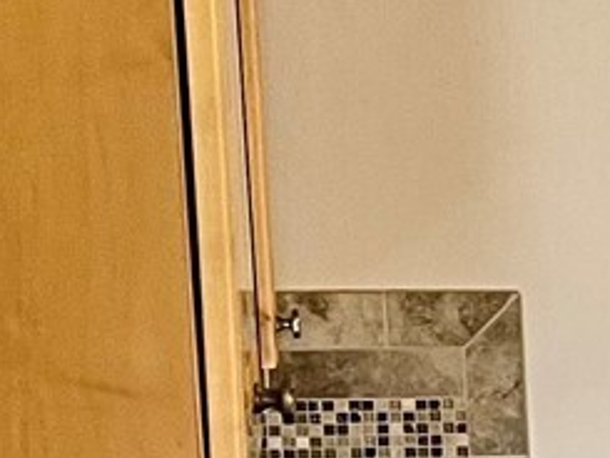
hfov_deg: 9.5
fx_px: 2997
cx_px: 1713
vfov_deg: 8.6
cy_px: 617
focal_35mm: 170
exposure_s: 1/60
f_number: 1.6
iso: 100
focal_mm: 5.1
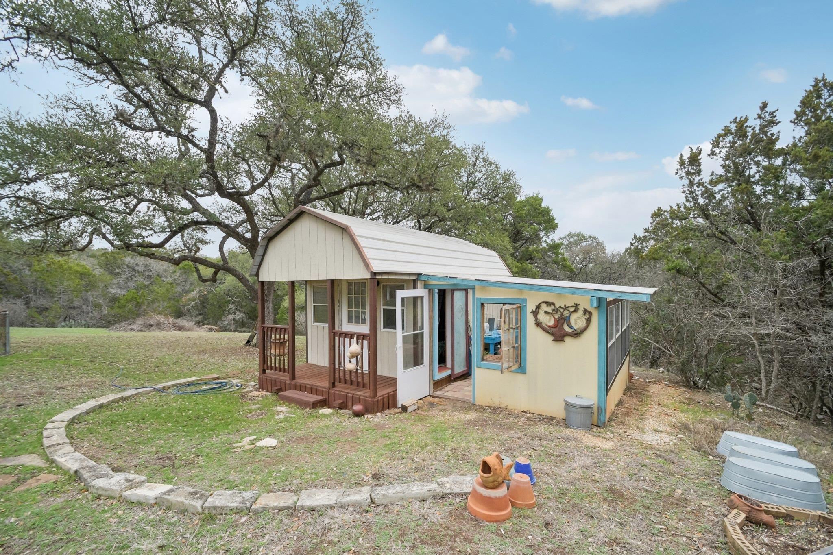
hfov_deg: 100.4
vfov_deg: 77.3
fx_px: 347
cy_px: 278
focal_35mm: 15
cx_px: 416
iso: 400
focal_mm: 10
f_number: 8
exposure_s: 1/320
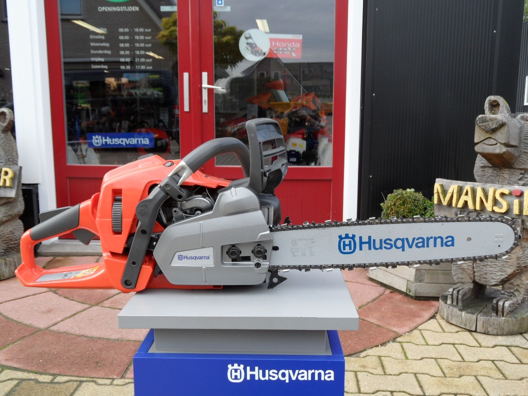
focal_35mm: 32
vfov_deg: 44.2
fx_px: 488
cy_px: 198
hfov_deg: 56.8
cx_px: 264
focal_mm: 5.3
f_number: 3.4
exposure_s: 1/90
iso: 100
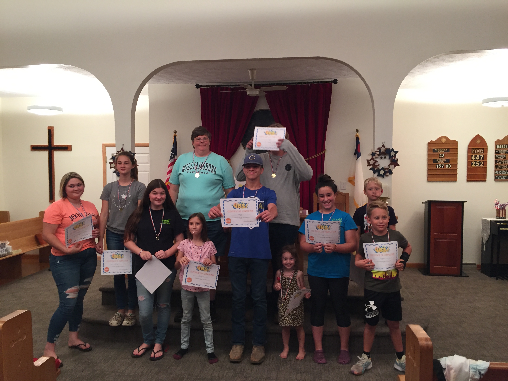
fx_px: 426
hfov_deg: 61.7
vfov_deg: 48.2
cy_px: 190
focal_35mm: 29
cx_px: 254
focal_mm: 4.15
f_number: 2.2
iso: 125
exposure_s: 1/30
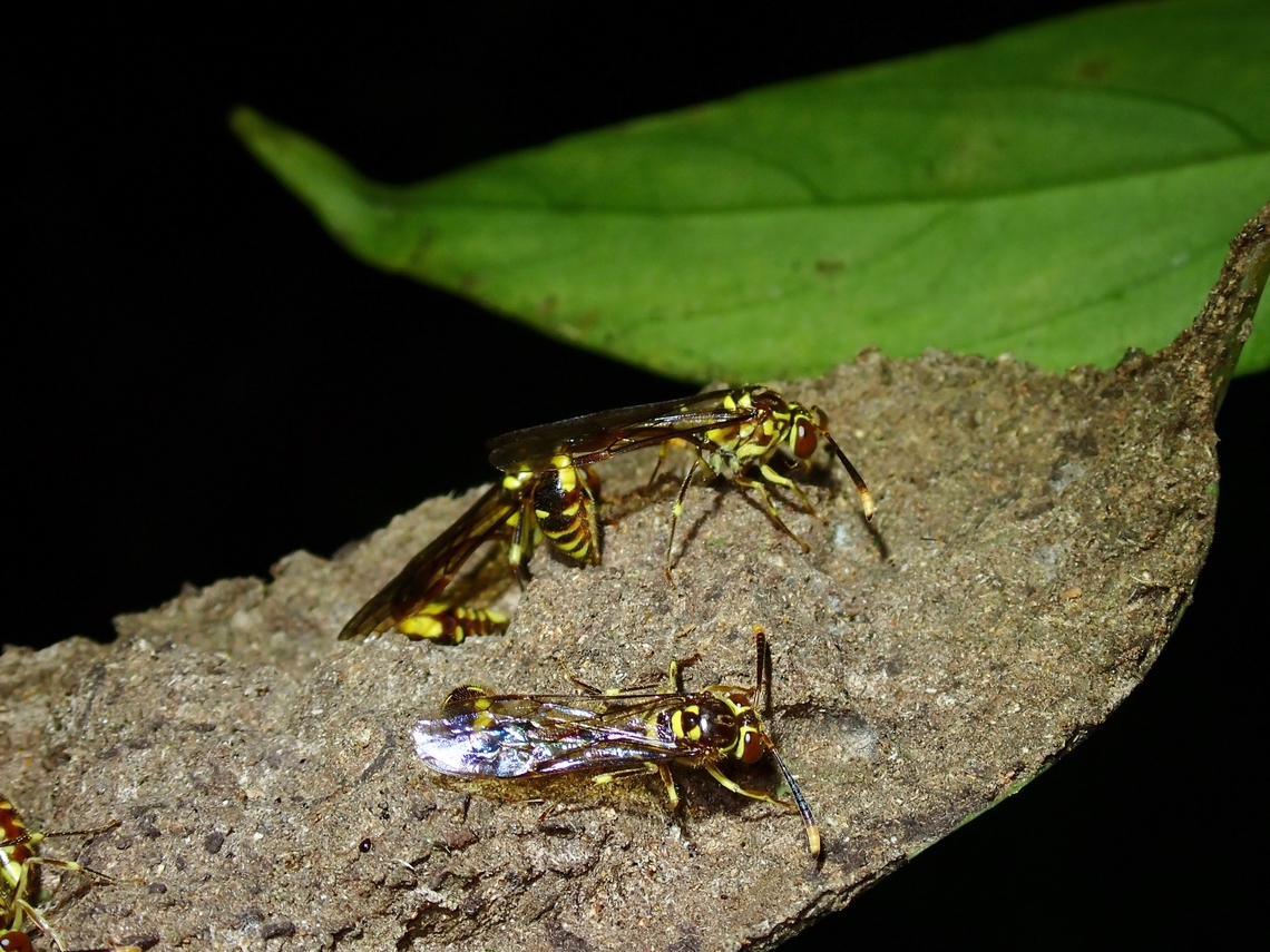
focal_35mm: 100
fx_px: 3669
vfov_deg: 14.8
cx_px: 635
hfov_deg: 19.6
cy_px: 476
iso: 200
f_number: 6.3
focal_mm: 18
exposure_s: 1/250
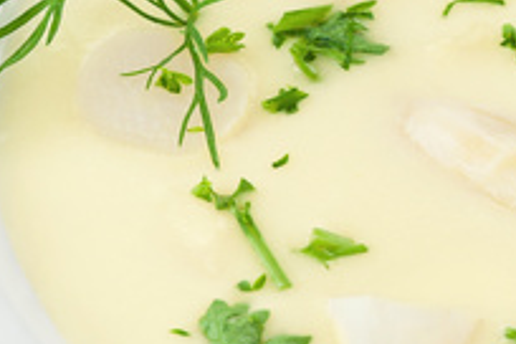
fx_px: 6263
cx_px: 654
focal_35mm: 437
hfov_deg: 4.7
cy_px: -58
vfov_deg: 3.1
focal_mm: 105
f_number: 9
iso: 100
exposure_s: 1/125
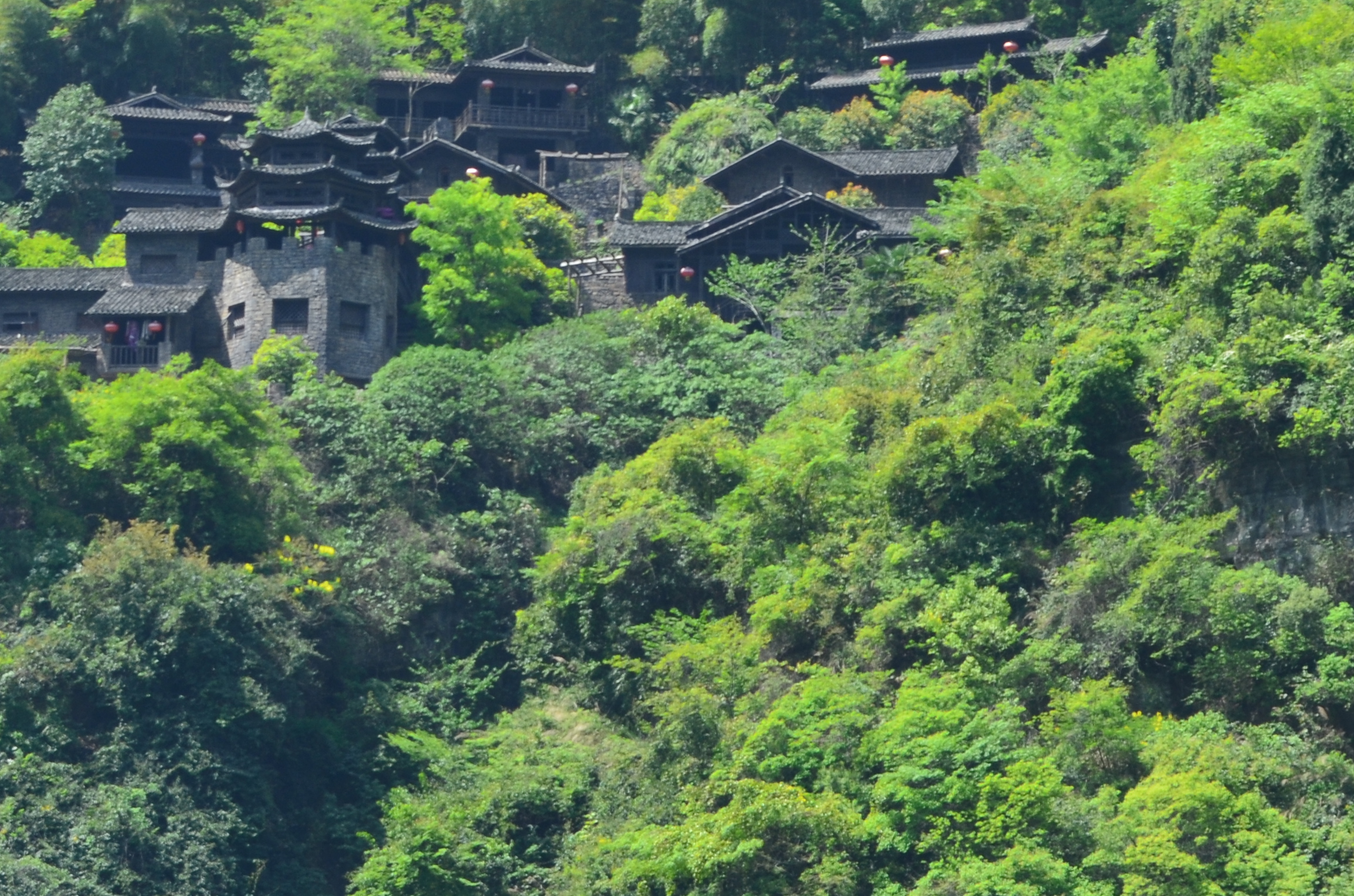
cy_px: 253
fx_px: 6608
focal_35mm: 176
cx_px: 328
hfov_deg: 11.7
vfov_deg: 7.8
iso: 200
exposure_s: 1/100
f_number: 11
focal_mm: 55
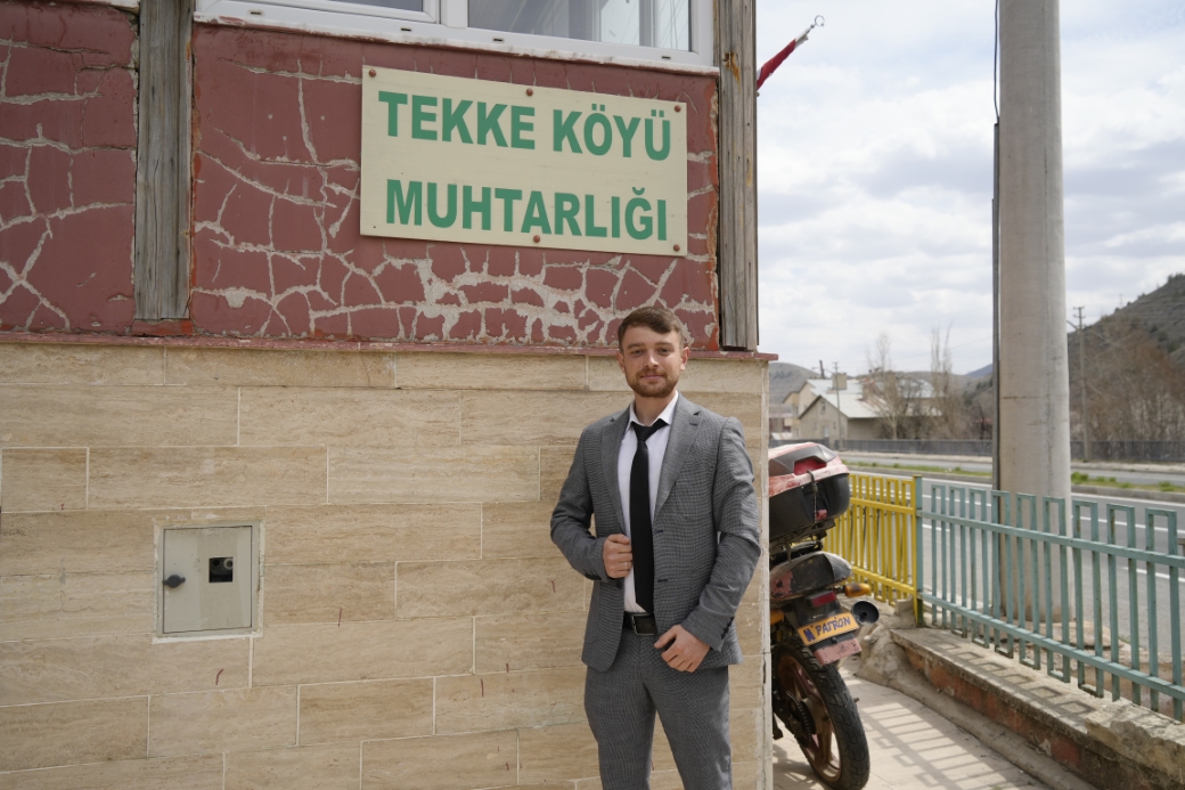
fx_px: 987
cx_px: 592
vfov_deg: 43.6
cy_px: 395
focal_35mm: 30
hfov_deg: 61.9
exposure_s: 1/800
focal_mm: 30
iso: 100
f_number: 5
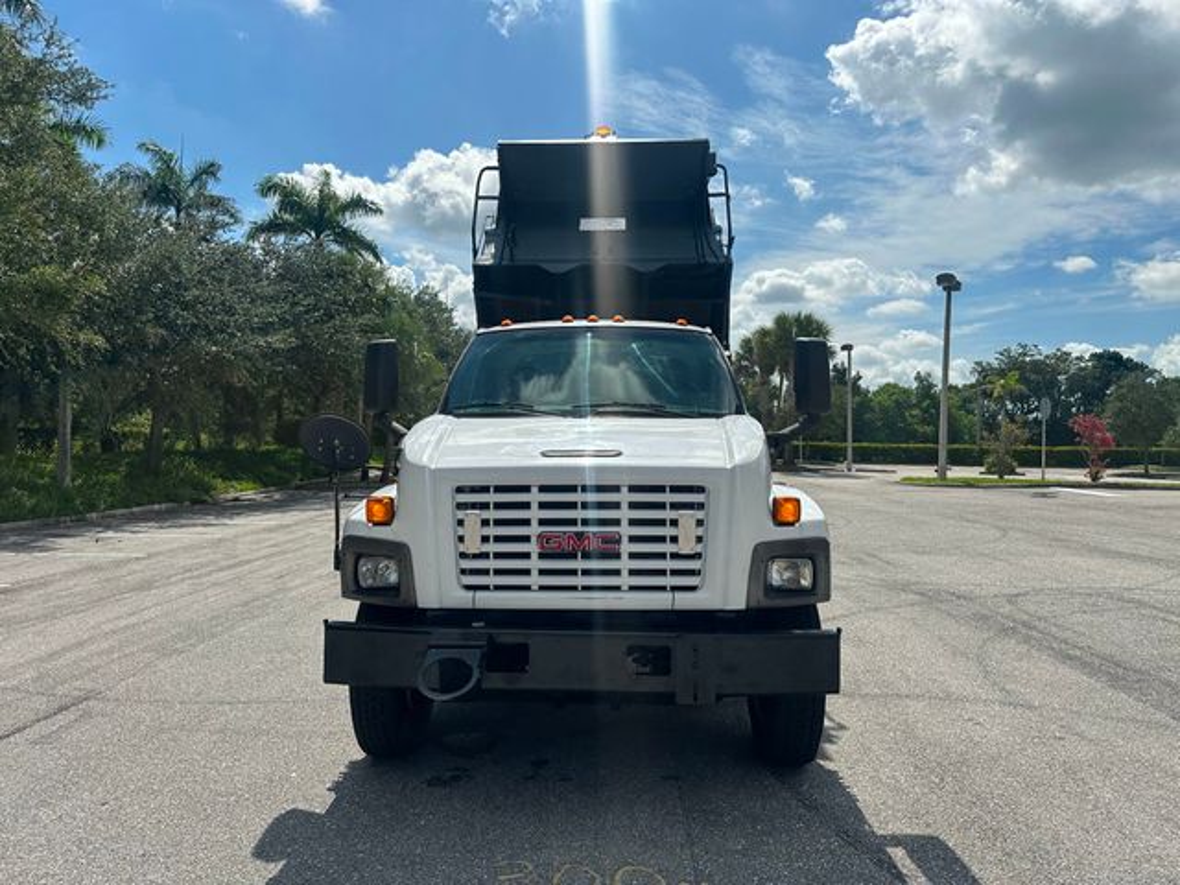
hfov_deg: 71.6
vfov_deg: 56.8
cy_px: 442
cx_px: 590
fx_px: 818
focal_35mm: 24
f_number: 1.78
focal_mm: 6.86
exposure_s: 1/8929
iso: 80
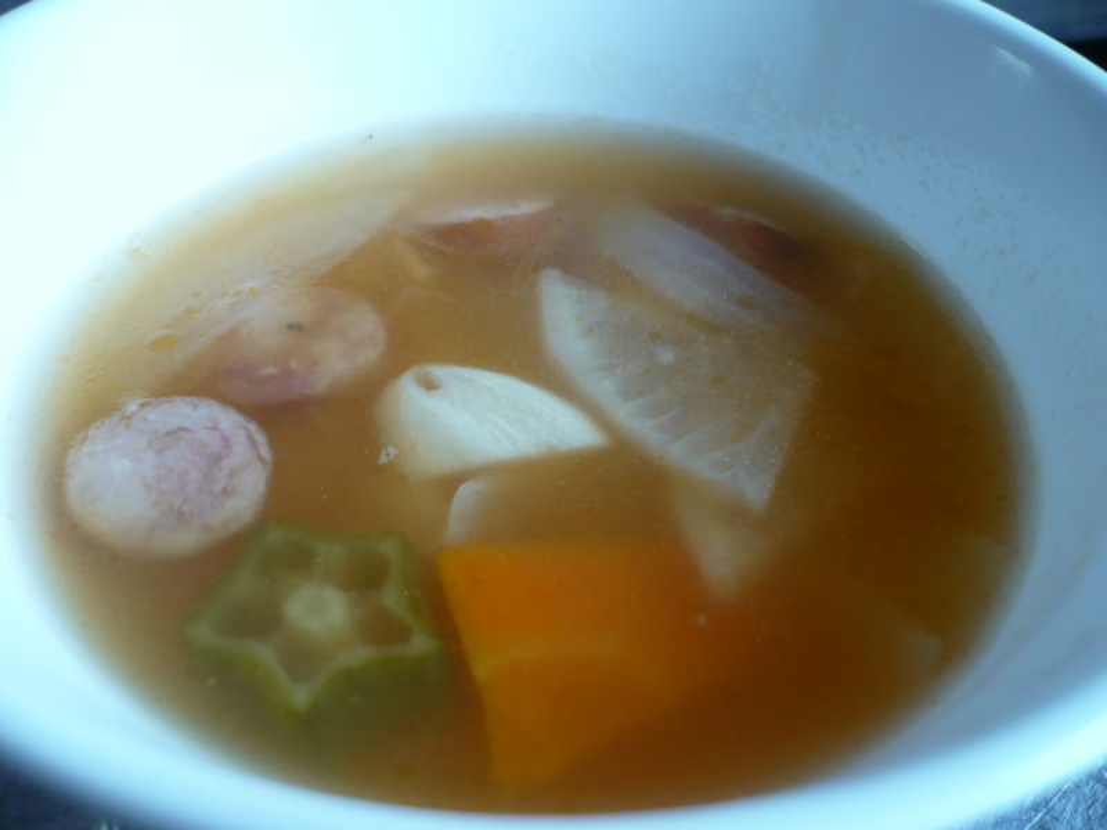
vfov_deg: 40.7
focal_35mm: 35
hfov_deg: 52.6
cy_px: 415
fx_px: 1119
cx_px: 554
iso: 100
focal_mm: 5.8
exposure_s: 1/60
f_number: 2.8
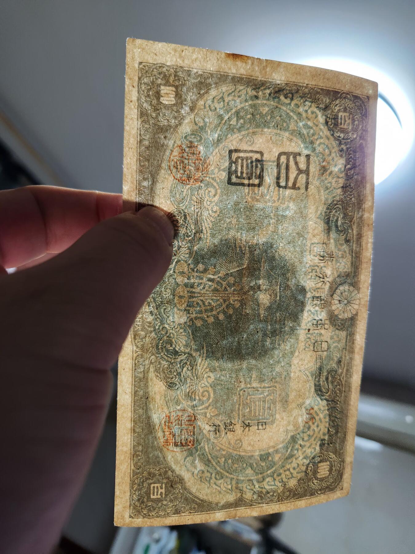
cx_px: 208
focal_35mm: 23
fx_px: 368
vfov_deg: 73.9
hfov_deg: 58.9
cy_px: 277
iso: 500
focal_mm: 5.4
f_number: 1.8
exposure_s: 1/50
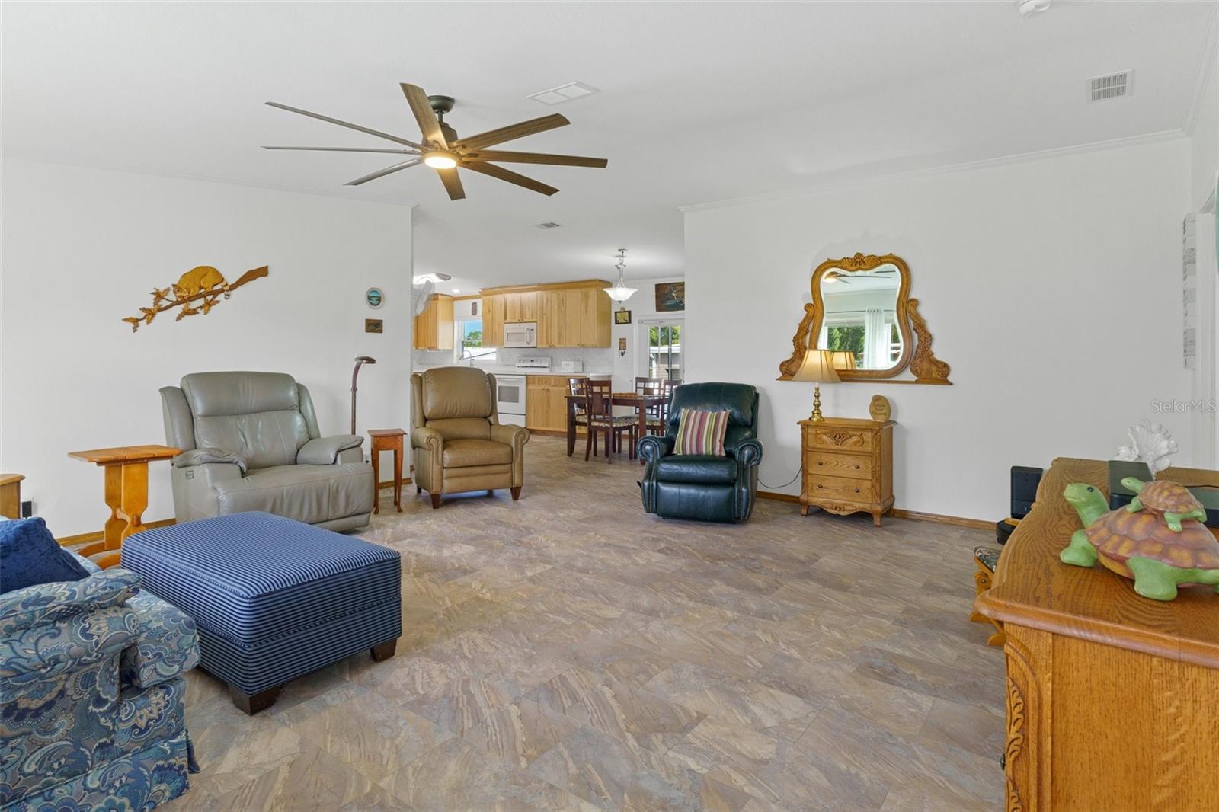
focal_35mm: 18
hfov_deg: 90.0
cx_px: 610
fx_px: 609
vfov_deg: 67.4
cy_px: 406
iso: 640
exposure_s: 1/6
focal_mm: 12
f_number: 8
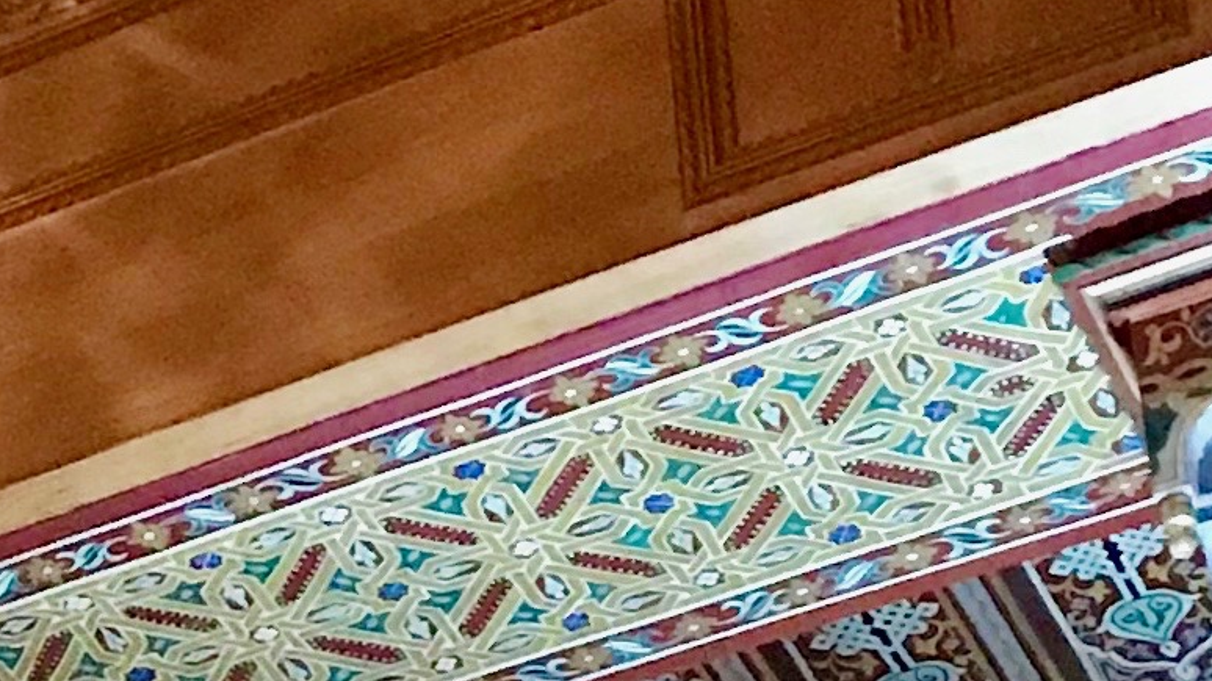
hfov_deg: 13.1
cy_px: 1636
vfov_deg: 7.2
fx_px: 5109
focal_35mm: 159
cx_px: -327
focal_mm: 3.99
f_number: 1.8
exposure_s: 1/4
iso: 100
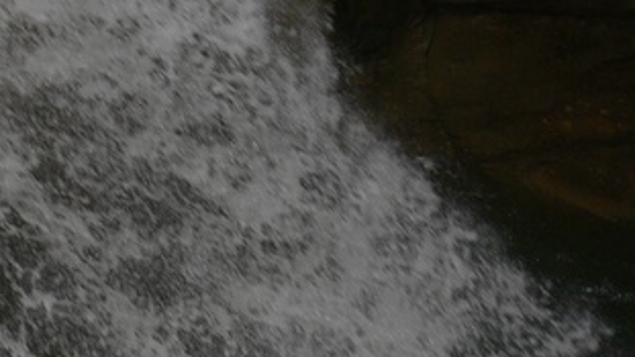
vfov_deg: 12.3
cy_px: 365
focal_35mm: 97
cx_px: 384
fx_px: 1633
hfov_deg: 22.0
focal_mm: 7.4
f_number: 2.8
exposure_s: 1/400
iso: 100
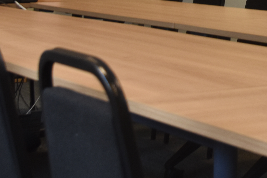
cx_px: 316
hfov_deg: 15.8
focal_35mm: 125
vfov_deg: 10.7
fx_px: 927
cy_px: -68
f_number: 4.5
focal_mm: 24
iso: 400
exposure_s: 1/80
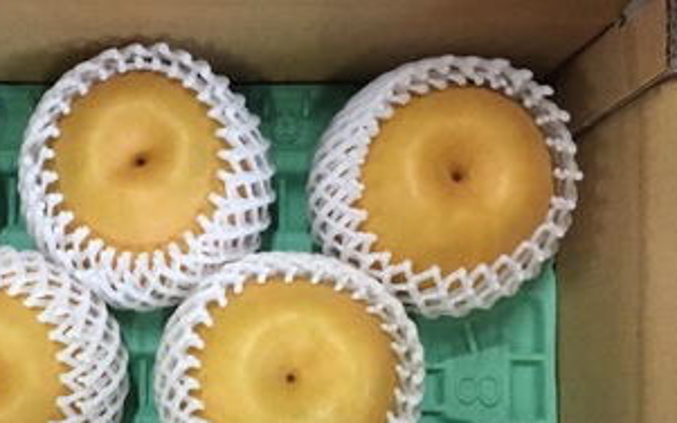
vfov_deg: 25.5
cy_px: 387
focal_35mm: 49
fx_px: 904
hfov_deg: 39.7
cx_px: 153
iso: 250
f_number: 2.2
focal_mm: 4.15
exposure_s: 1/20
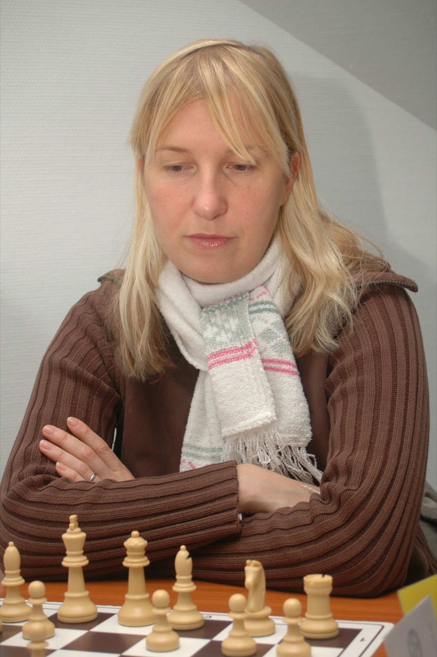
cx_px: 218
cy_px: 328
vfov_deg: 29.9
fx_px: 1231
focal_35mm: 68
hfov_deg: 20.1
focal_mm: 45
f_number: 5.6
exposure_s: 1/60
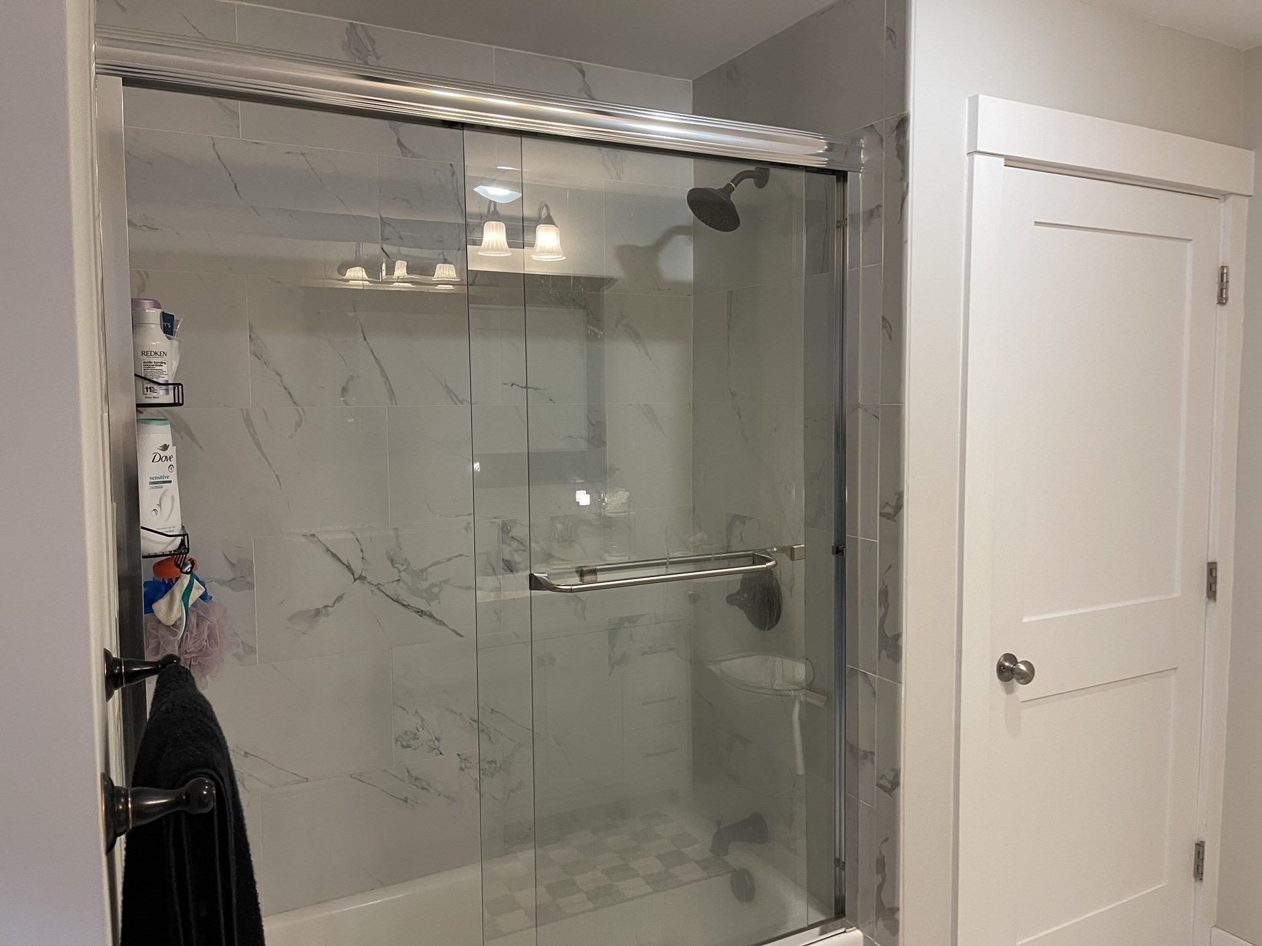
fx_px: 911
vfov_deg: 54.9
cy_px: 473
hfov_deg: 69.4
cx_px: 631
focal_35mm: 25
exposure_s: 1/60
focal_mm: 5.1
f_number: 1.6
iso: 200
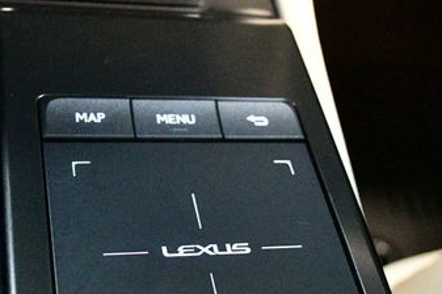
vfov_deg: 23.4
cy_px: 232
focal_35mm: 57
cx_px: 174
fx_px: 699
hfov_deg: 35.0
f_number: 3.8
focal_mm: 20
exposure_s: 1/60
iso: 12800
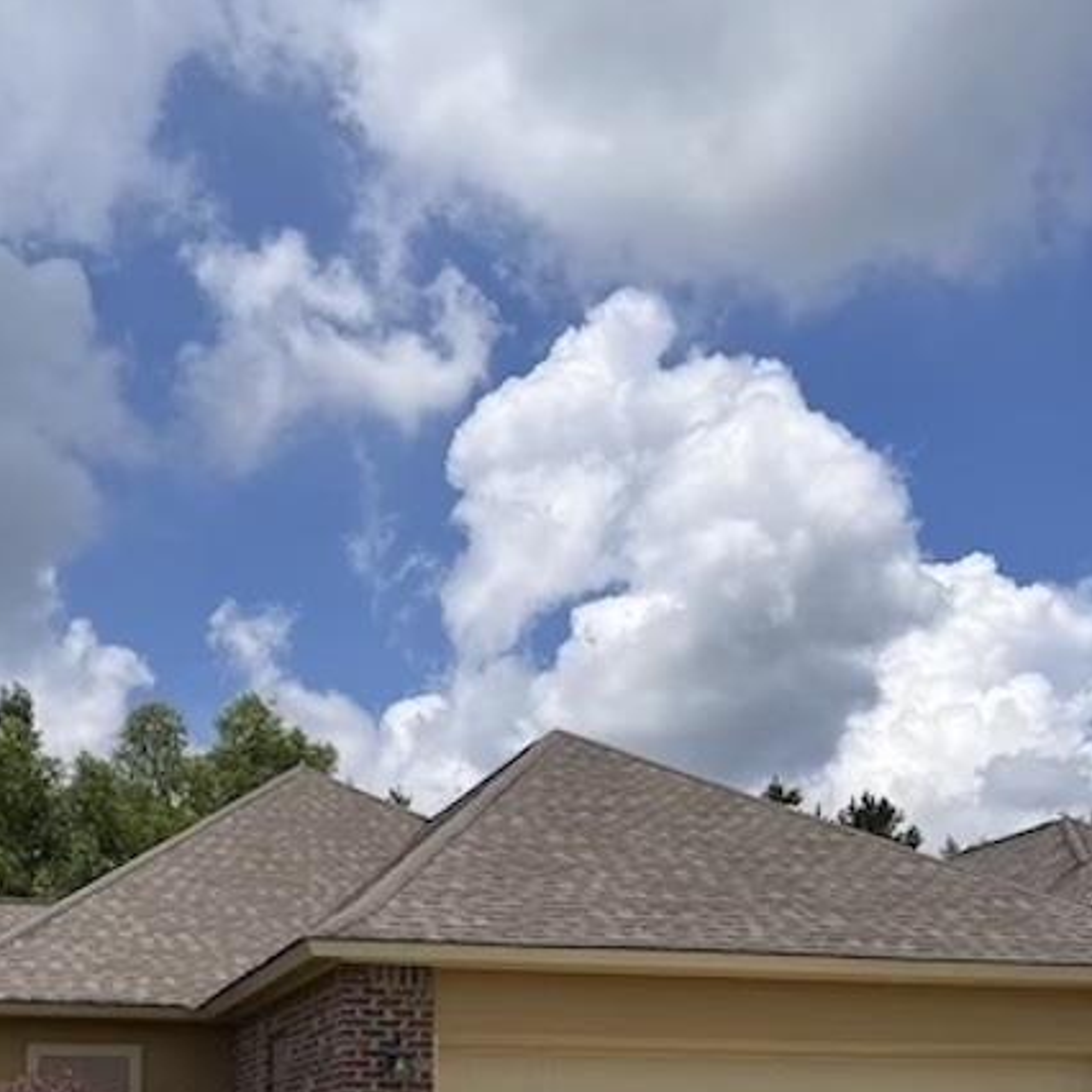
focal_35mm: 46
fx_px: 1642
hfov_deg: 36.5
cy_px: 963
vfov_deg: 34.9
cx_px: 400
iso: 50
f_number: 1.5
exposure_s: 1/8696
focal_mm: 5.7
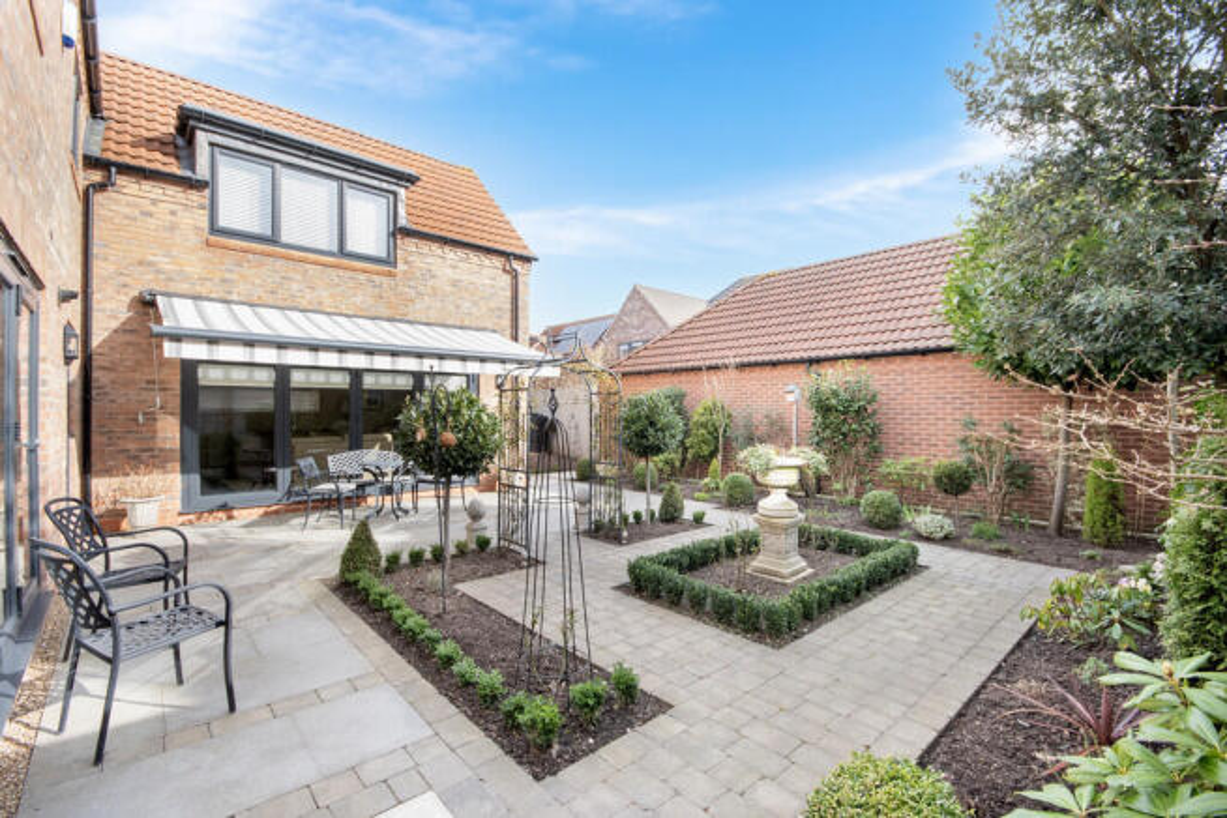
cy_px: 409
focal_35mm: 15
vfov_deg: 77.4
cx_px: 614
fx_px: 511
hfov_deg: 100.4
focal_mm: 10
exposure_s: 1/40
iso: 100
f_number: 8
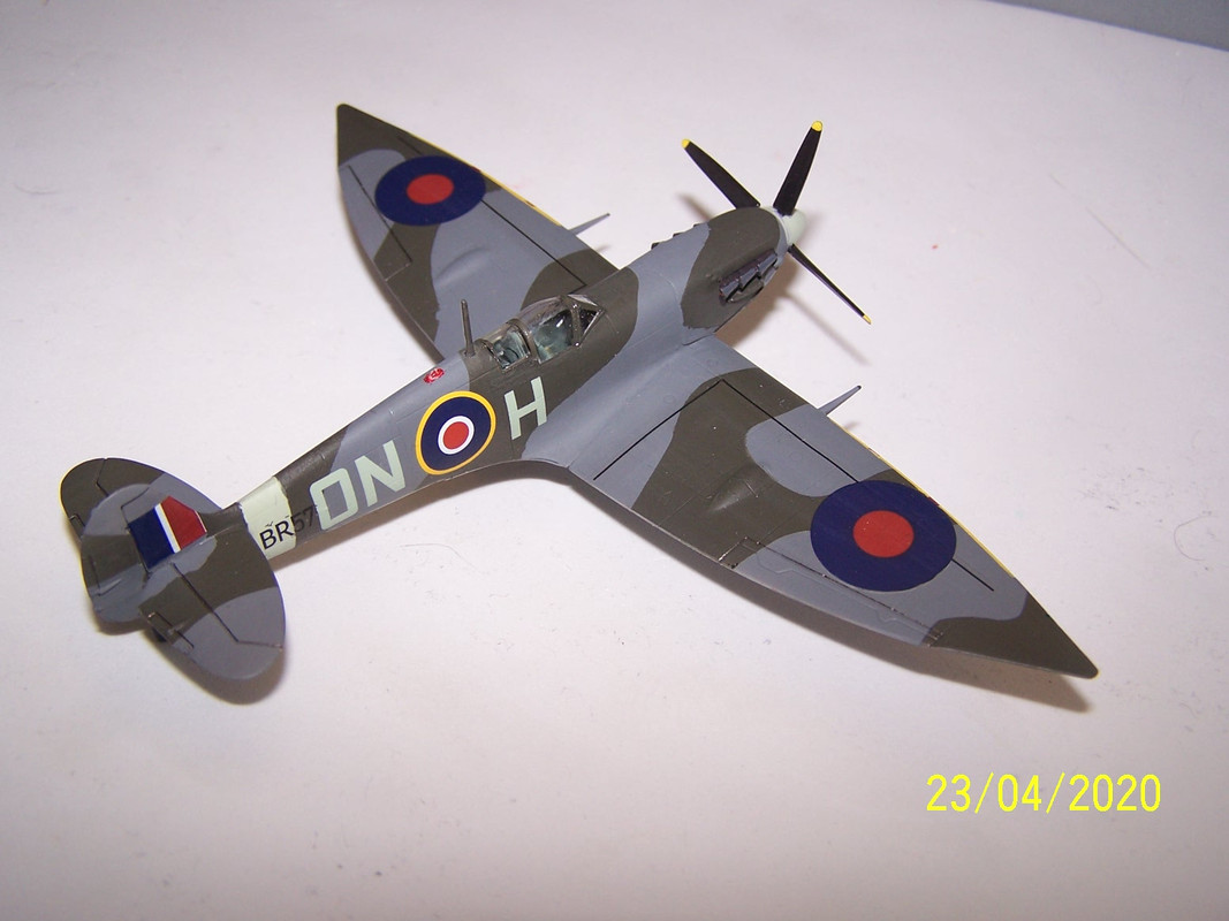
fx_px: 1349
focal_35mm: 38
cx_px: 614
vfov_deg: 37.7
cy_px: 460
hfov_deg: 49.0
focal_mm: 6.3
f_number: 2.8
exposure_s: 1/60
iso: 80
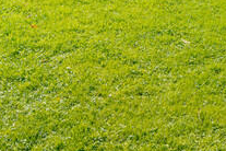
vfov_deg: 15.4
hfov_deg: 24.6
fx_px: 496
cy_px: -102
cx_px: 221
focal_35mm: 79
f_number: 8
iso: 250
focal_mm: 16
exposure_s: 1/320
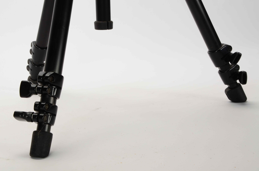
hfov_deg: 26.0
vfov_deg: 17.4
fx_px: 560
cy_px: 86
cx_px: 130
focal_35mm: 78
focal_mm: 52
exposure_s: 1/160
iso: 200
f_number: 18
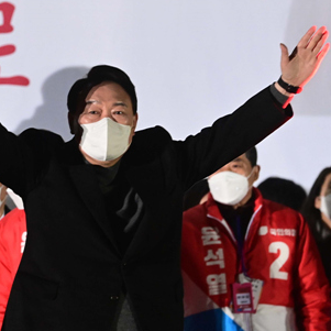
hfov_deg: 3.5
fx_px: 5474
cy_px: 186
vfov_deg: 3.5
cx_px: -14
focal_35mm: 506
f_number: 6.3
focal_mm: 280
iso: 10000
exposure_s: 1/400
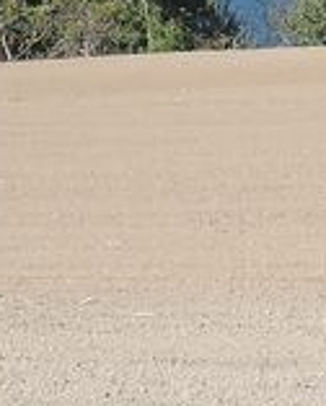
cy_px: -411
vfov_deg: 6.1
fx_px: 3731
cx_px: 184
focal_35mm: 310
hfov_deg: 5.0
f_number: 4
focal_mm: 10.7
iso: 80
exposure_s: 1/80
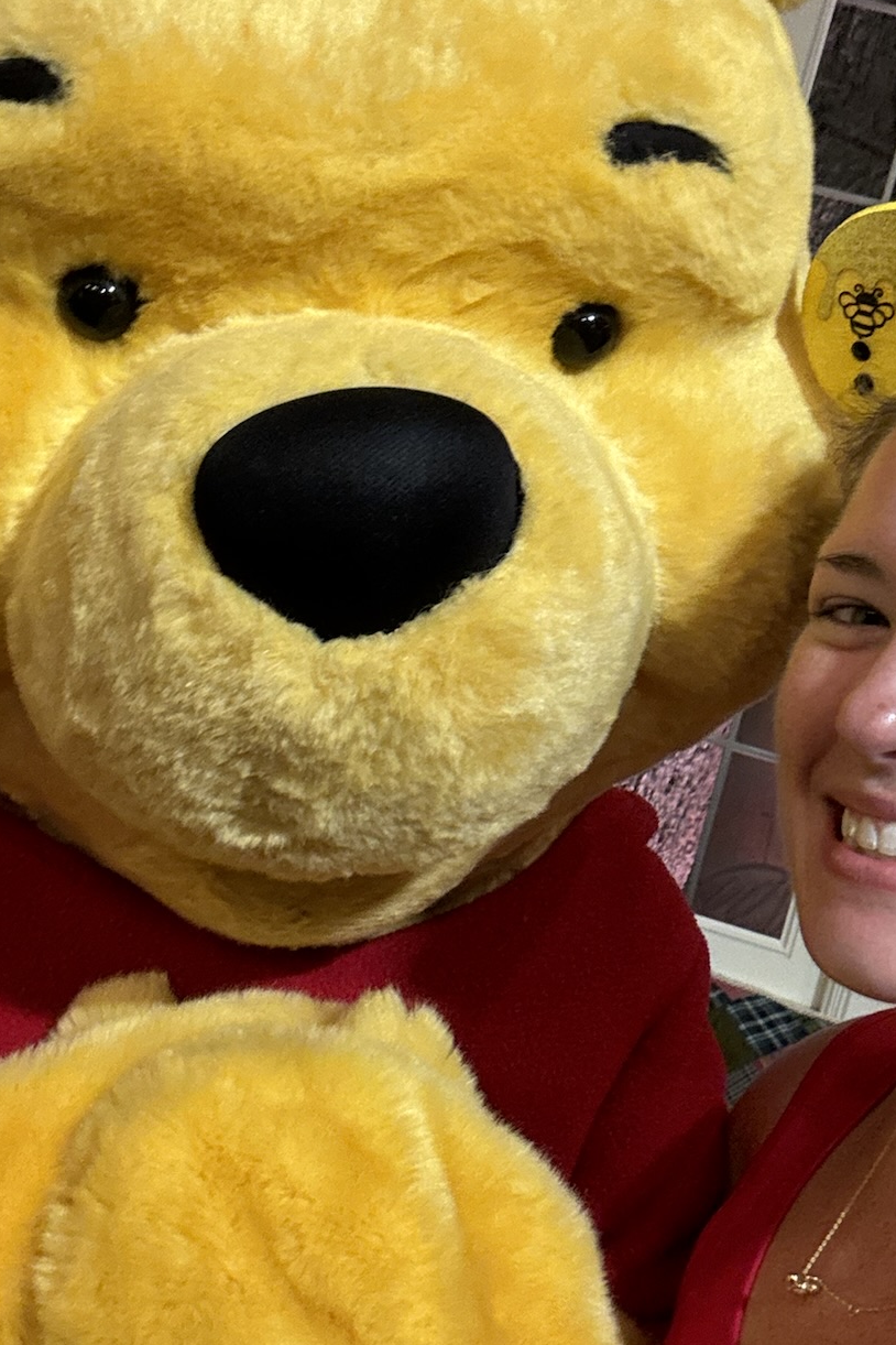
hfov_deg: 29.2
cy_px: 585
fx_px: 1717
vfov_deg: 42.7
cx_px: 544
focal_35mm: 46
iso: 200
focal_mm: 2.69
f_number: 1.9
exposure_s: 1/60
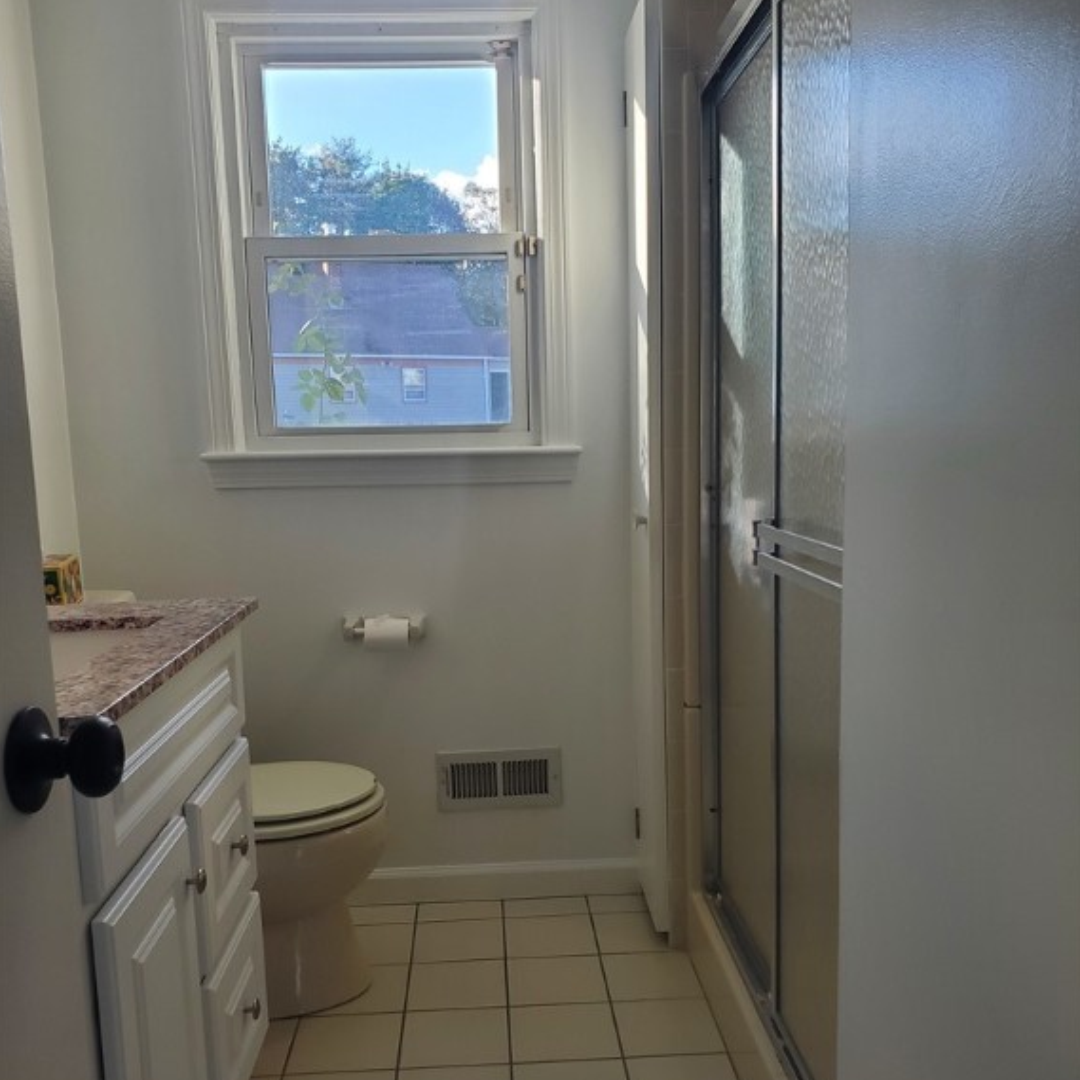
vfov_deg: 52.5
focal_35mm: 31
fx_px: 1094
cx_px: 541
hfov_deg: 52.5
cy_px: 562
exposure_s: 1/100
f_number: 2.4
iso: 64
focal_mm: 4.3
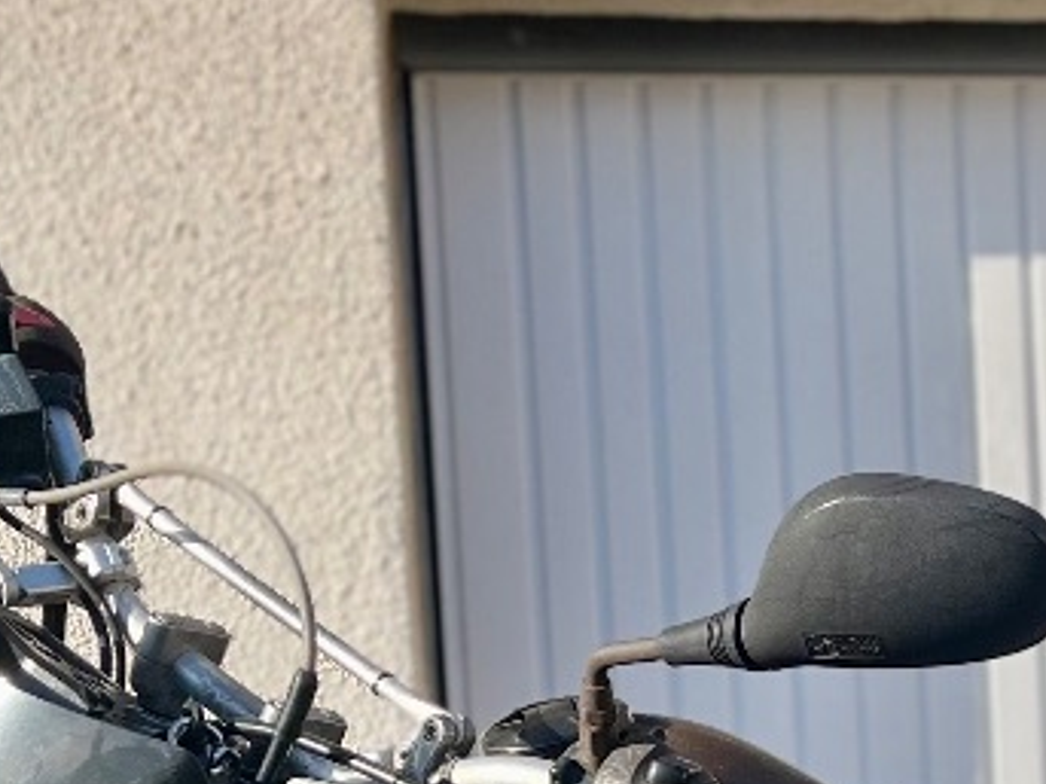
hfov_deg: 19.6
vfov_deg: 14.3
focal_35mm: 97
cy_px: 1147
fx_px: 2930
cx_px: 1076
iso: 50
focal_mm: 5.1
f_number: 1.6
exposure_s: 1/2513
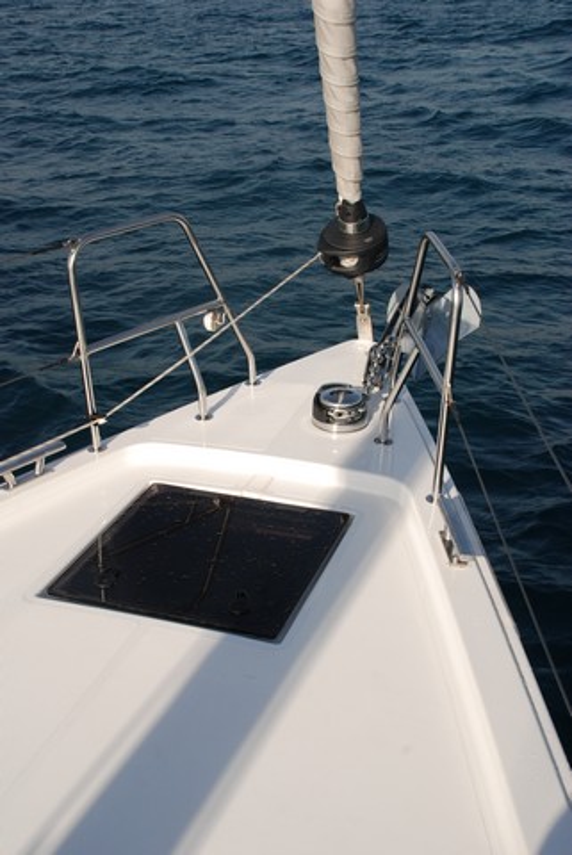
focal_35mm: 46
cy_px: 428
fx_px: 1106
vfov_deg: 42.3
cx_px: 286
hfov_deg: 29.0
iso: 250
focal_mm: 31
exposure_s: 1/400
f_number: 10
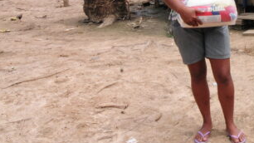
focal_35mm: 43
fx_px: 292
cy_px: -6
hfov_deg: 35.2
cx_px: 317
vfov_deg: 25.9
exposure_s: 1/160
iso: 500
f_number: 22
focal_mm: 11
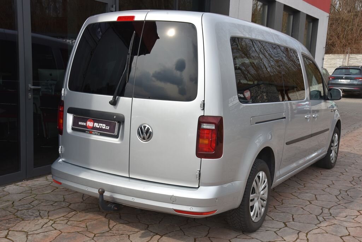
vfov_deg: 30.6
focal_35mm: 44
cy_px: 121
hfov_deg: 44.5
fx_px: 443
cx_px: 181
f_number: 10
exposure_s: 1/400
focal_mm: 44
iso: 500
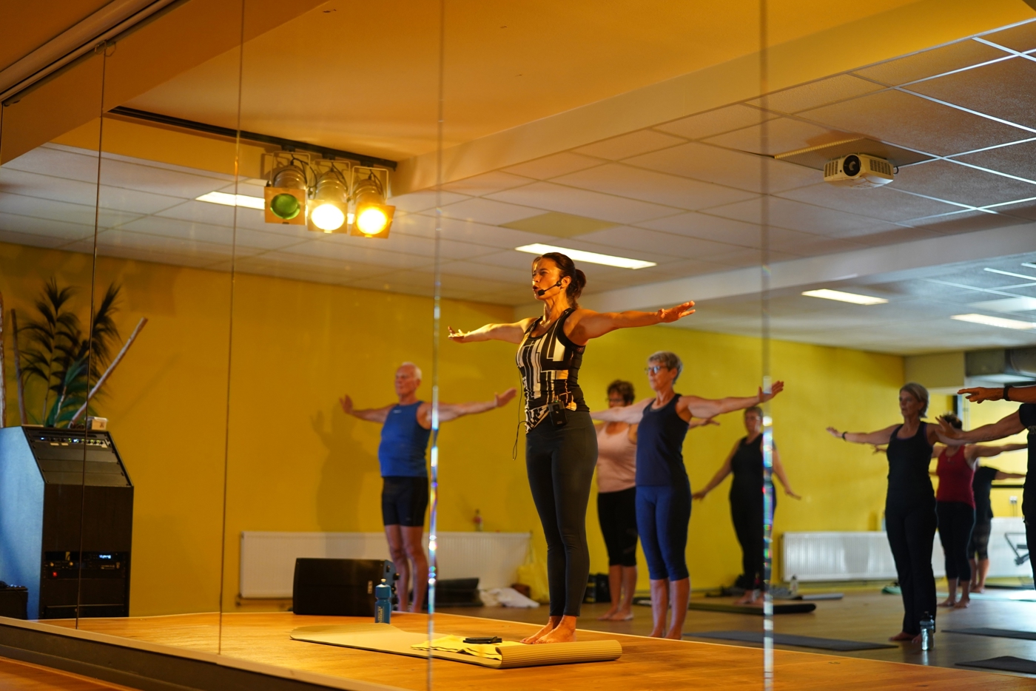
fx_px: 1439
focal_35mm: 50
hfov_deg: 39.6
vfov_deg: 27.0
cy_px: 346
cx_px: 518
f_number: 1.4
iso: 1250
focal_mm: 50
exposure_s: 1/250
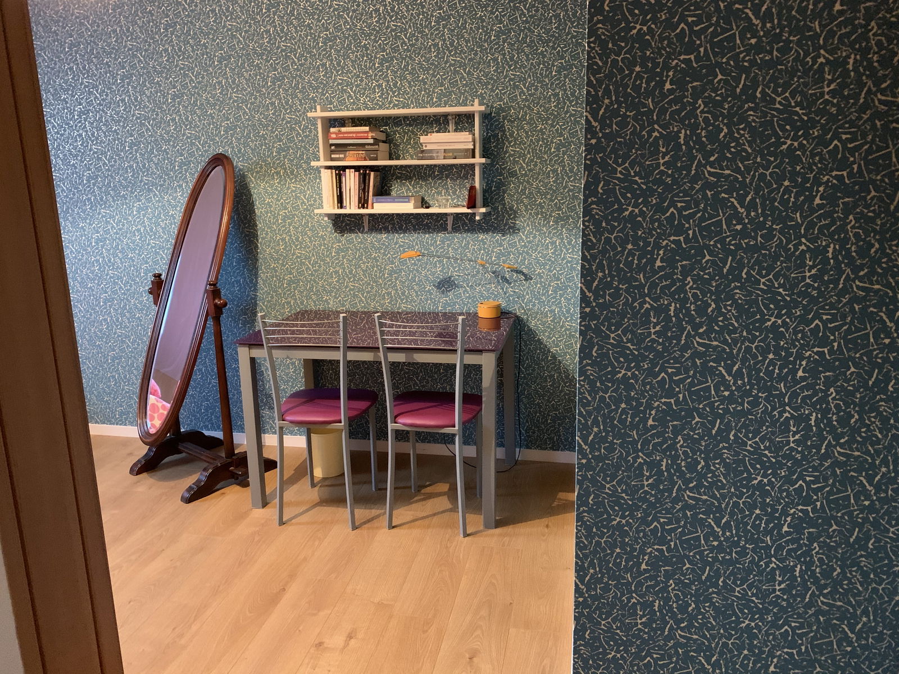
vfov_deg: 53.1
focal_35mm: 26
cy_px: 337
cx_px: 450
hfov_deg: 67.3
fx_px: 675
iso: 640
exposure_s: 1/25
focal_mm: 4.25
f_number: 1.8
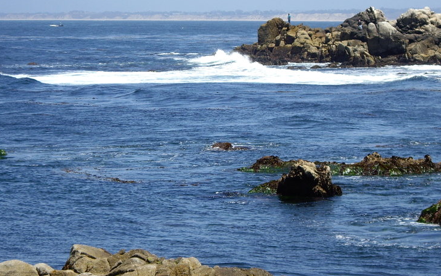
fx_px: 2032
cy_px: 73
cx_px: 228
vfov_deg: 7.8
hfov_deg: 12.4
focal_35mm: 169
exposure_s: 1/250
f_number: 5.2
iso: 50
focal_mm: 18.6
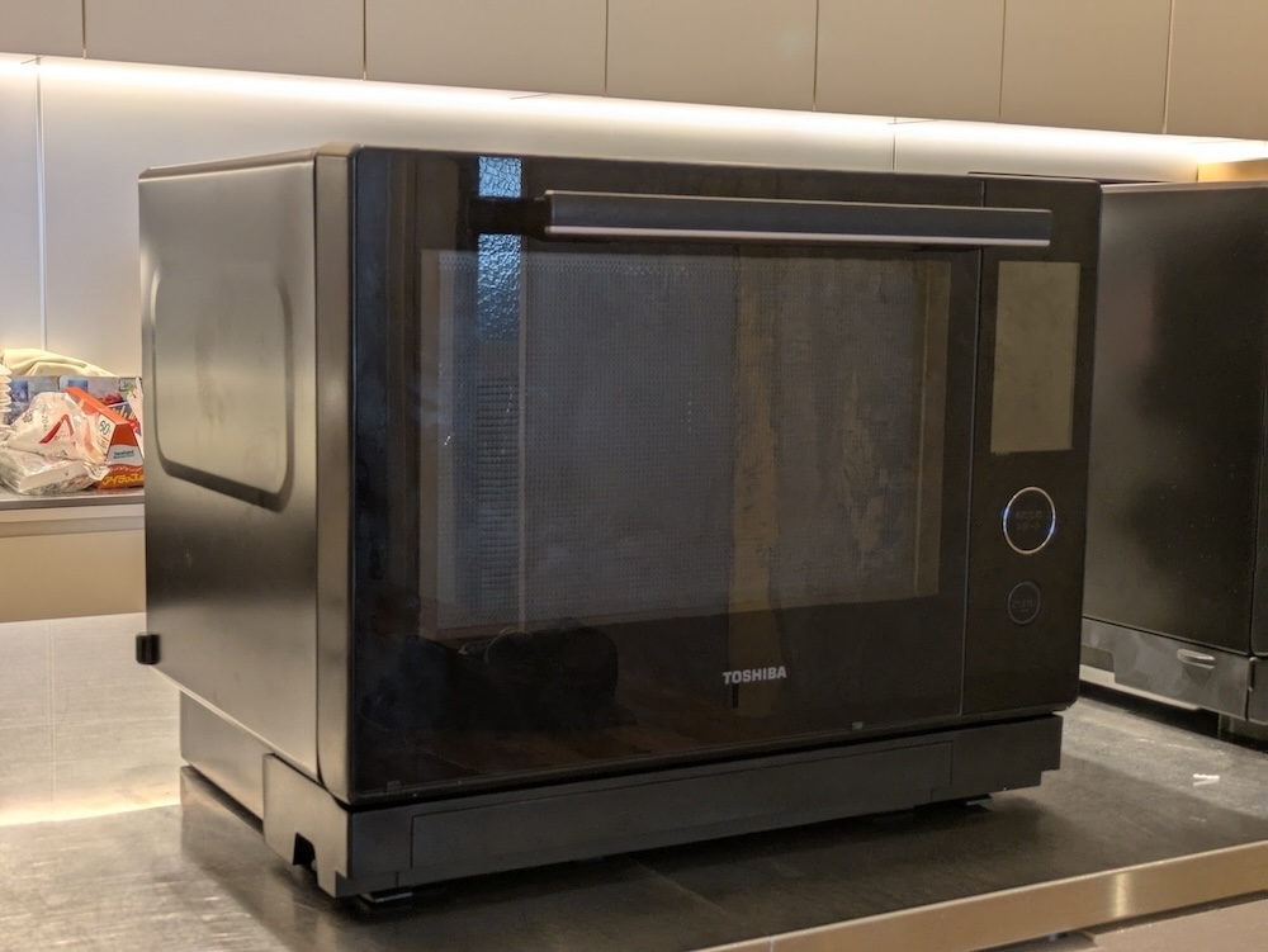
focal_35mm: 51
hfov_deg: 37.5
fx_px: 1869
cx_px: 634
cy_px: 476
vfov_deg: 28.6
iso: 56
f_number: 1.89
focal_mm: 5.43
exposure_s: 1/60
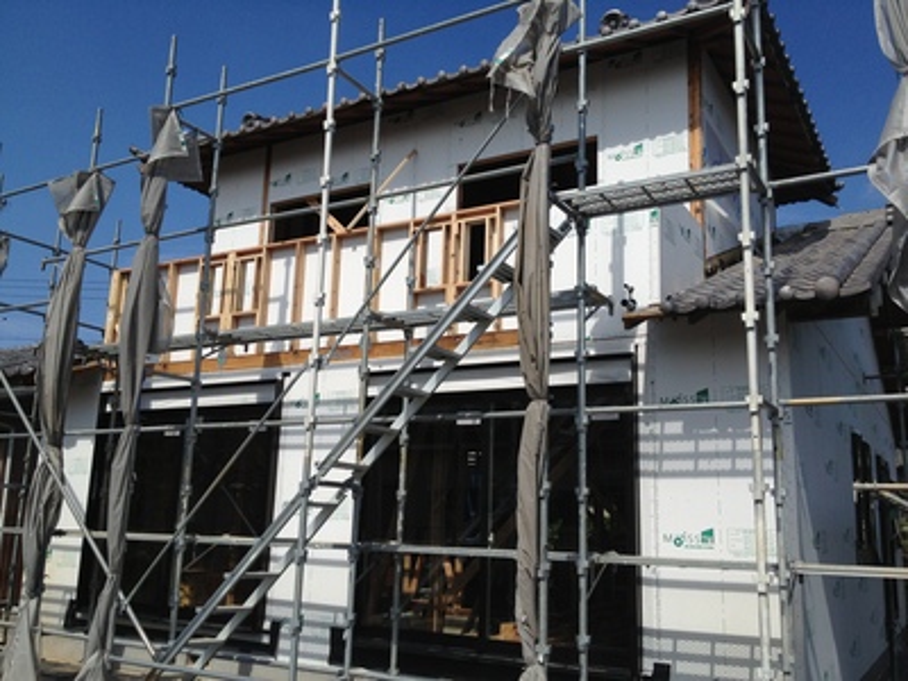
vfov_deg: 40.7
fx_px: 918
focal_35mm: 35
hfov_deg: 52.6
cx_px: 454
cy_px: 340
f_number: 2.4
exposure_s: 1/2762
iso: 50
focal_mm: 4.28
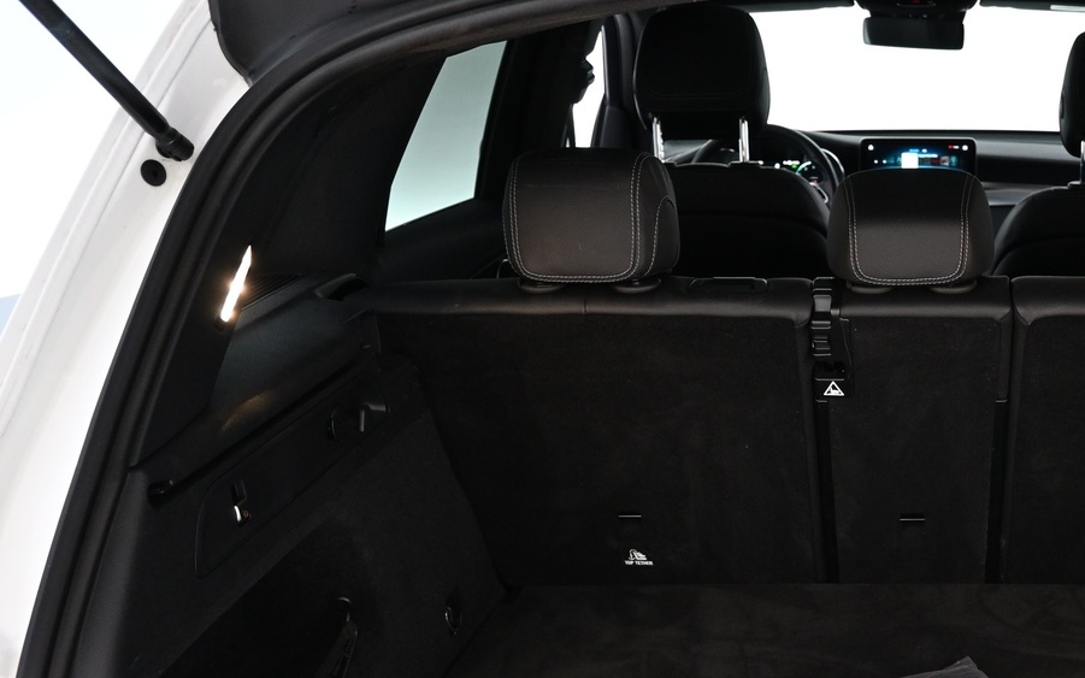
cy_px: 608
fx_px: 1301
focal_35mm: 44
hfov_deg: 42.5
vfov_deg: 28.1
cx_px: 916
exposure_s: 1/25
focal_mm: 16
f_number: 3.5
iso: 1000
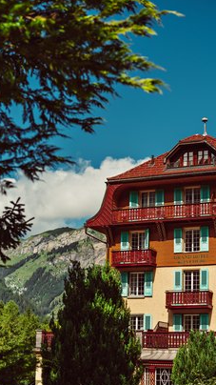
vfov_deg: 36.6
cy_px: 207
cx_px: 159
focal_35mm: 57
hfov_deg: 20.9
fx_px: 581
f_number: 2.8
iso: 80
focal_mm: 55
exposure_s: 1/3800
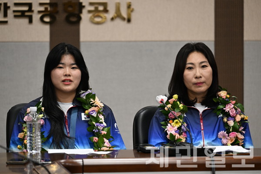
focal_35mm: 230
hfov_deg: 9.0
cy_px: 87
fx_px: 1667
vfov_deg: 6.0
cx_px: 130
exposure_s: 1/250
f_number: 5
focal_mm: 230
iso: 2000
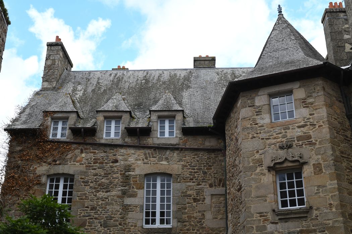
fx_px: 489
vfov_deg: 27.0
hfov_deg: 39.6
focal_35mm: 50
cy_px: 117
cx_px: 176
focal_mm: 50
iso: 320
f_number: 6.3
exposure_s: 1/400
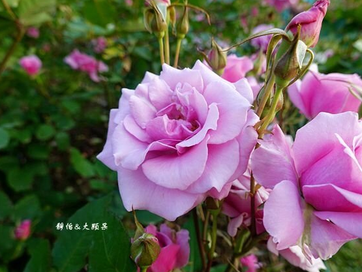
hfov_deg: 65.0
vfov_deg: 51.4
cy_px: 133
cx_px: 205
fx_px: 283
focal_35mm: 27
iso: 125
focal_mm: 9
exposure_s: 1/200
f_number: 3.5
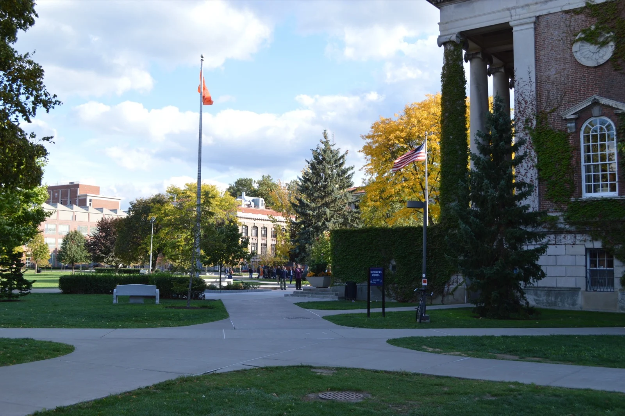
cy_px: 208
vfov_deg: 34.2
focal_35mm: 39
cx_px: 312
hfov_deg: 49.6
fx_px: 677
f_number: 5.6
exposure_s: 1/125
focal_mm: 26
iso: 100
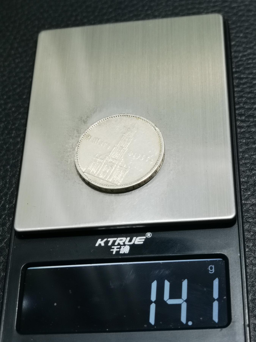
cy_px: 171
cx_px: 128
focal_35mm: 66
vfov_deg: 29.4
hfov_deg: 22.3
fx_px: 651
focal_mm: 6.67
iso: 160
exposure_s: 1/100
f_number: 1.9
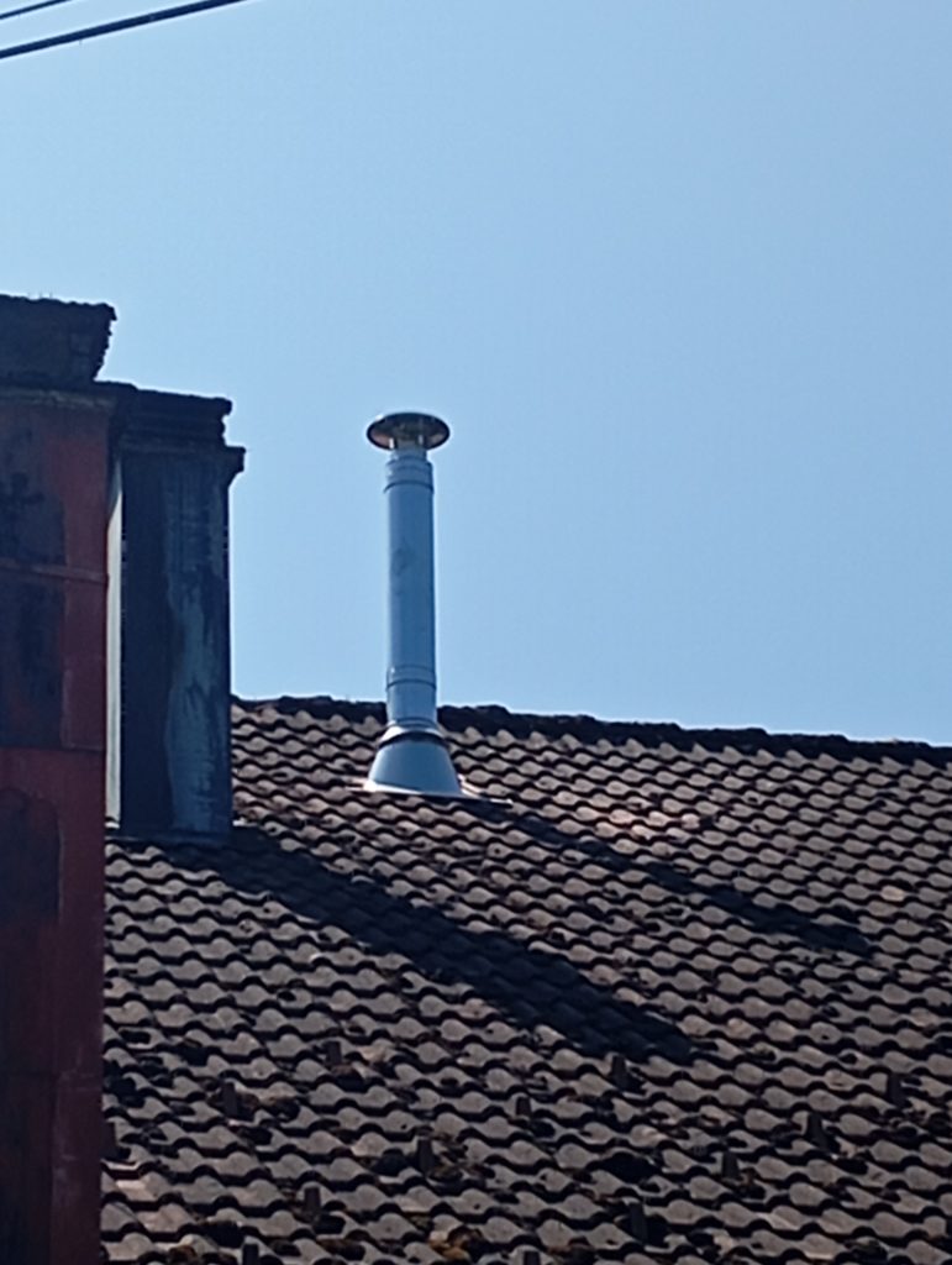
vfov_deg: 14.0
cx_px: 476
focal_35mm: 141
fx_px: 5157
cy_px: 632
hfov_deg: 10.5
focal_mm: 4.22
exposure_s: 1/1022
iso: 109
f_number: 1.8
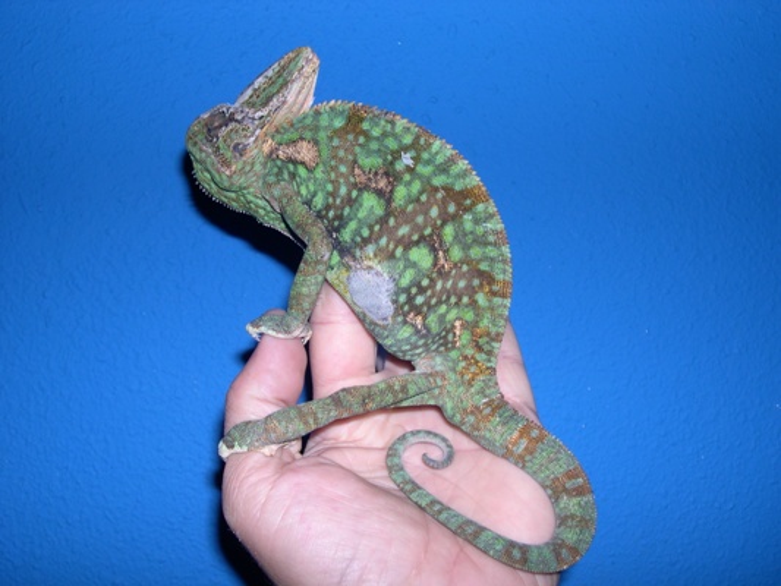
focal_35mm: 38
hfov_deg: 49.0
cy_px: 293
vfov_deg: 37.7
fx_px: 858
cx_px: 390
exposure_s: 1/60
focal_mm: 8
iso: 100
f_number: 7.6
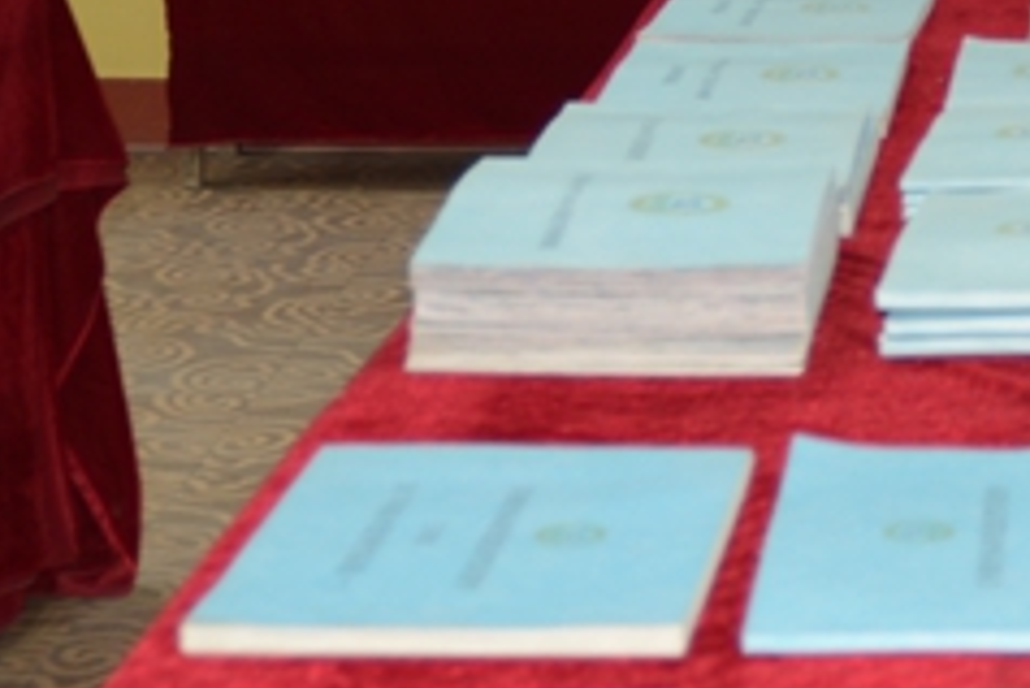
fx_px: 4552
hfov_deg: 12.6
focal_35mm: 159
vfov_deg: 8.4
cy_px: -439
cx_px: 1220
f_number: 4.5
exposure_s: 1/20
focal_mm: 35
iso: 200
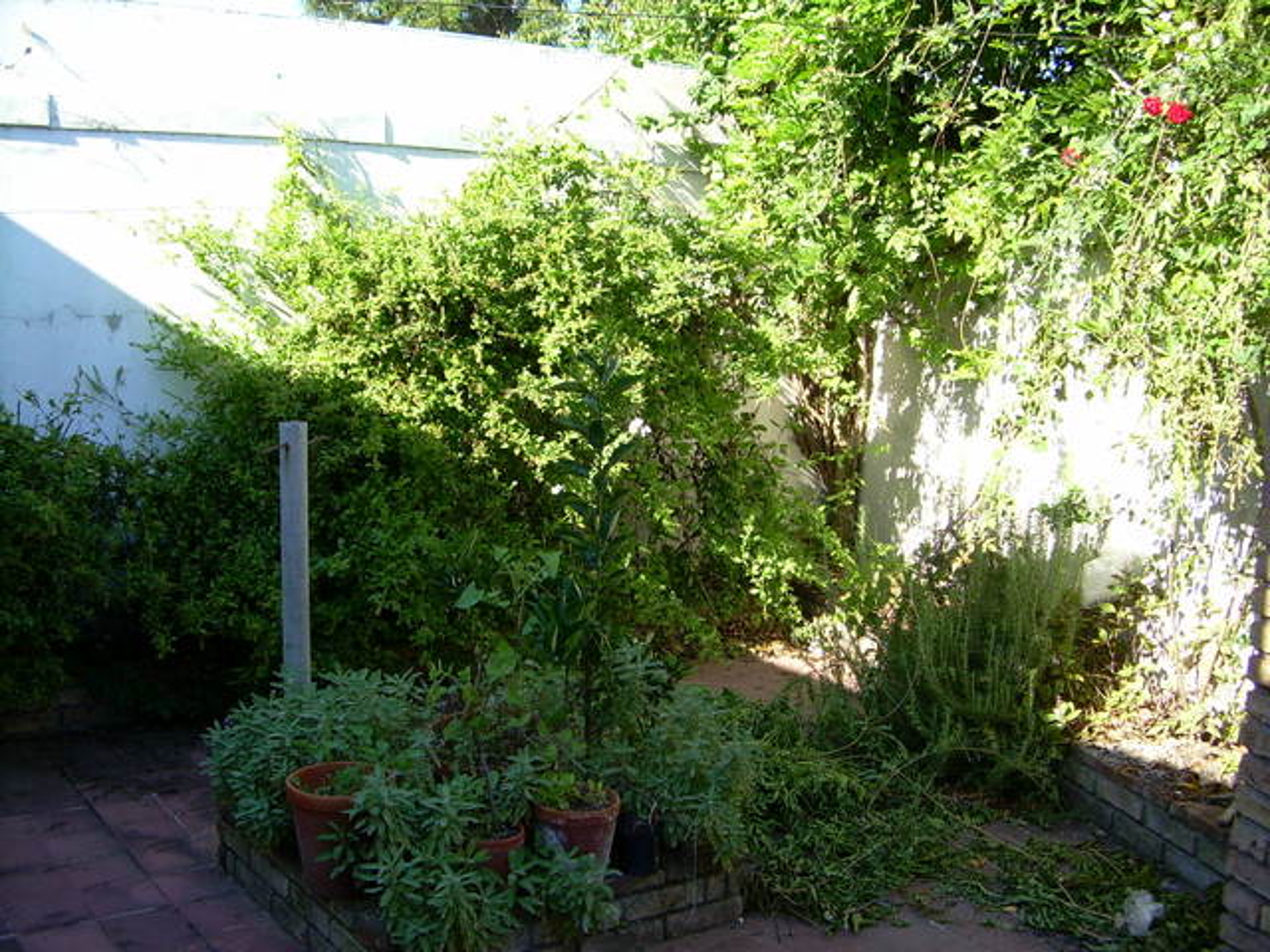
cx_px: 635
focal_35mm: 38
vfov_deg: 37.7
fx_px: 1394
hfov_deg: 49.0
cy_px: 476
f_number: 2.8
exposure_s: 1/162
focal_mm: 6.3
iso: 50
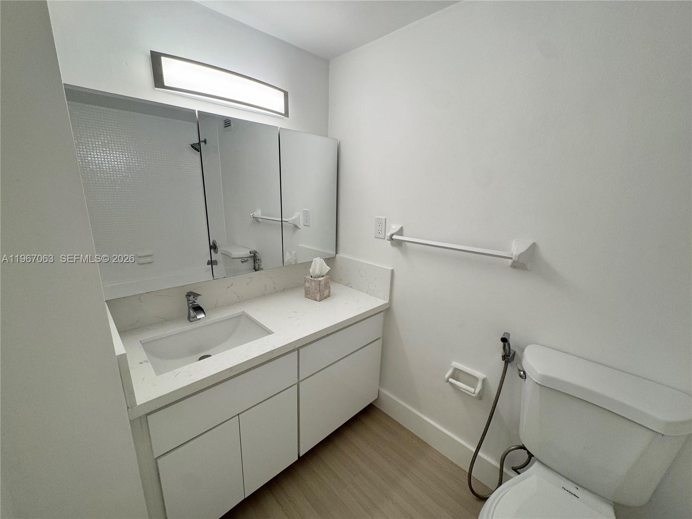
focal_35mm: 14
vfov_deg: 85.7
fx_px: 280
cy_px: 260
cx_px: 346
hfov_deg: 102.1
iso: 80
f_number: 2.2
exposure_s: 1/120
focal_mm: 2.22
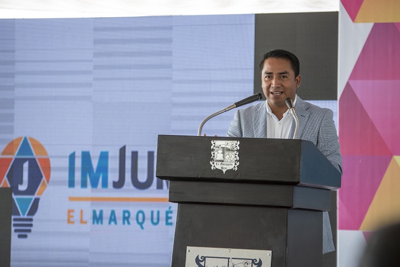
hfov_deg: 13.7
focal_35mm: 150
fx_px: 1667
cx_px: 200
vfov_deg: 9.2
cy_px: 134
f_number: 2.8
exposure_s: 1/200
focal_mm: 150
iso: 640
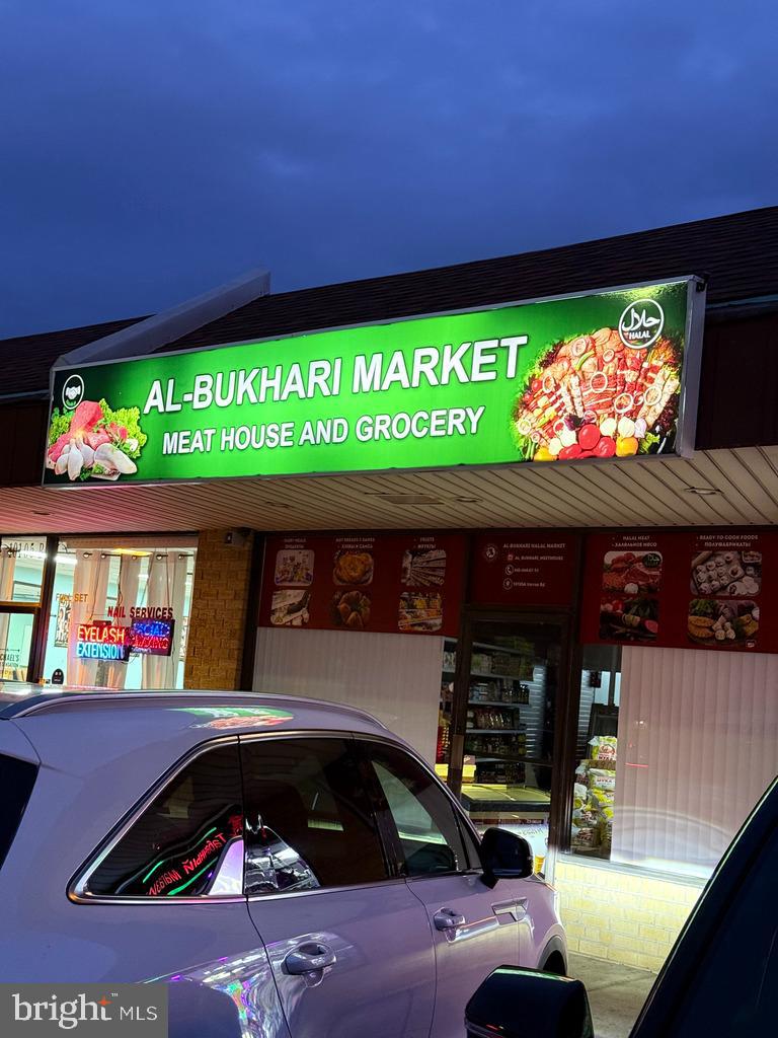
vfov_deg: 39.7
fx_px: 1438
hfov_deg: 30.3
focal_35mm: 48
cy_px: 519
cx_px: 389
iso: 320
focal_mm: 6.76
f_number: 1.78
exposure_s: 1/40
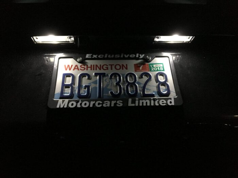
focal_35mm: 29
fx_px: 199
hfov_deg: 61.7
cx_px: 119
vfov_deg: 48.2
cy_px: 89
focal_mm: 4.15
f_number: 2.2
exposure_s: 1/30
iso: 200
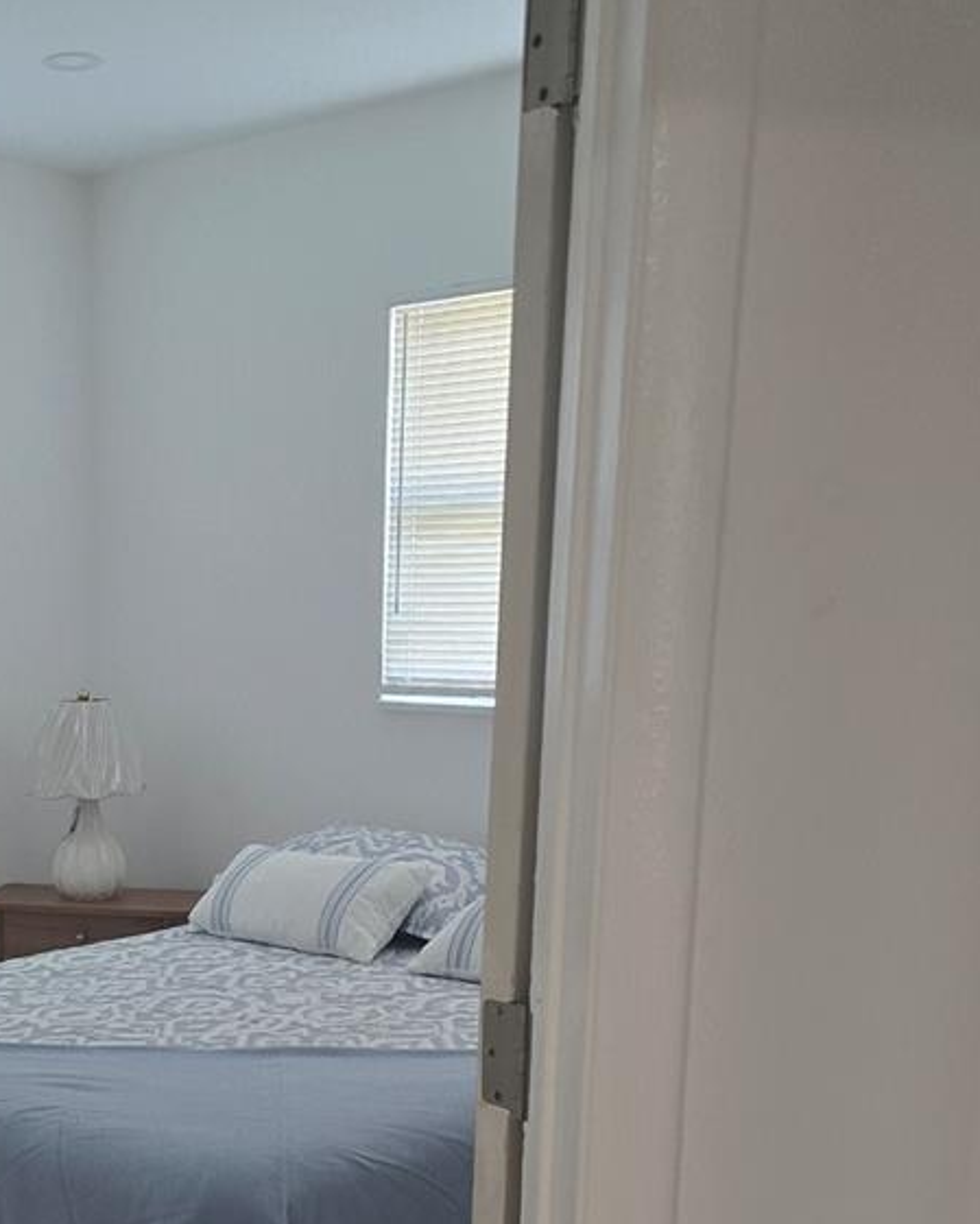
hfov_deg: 30.0
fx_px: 1740
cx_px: 81
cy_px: 988
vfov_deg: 37.3
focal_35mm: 48
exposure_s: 1/120
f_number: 1.7
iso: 320
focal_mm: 6.3
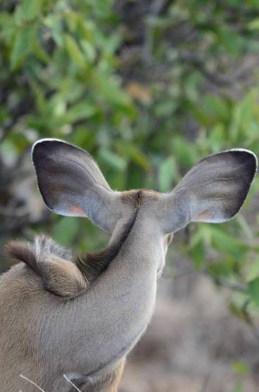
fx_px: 8128
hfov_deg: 1.8
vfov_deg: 2.8
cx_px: 118
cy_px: 224
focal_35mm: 749
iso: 560
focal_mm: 400
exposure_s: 1/400
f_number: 5.6
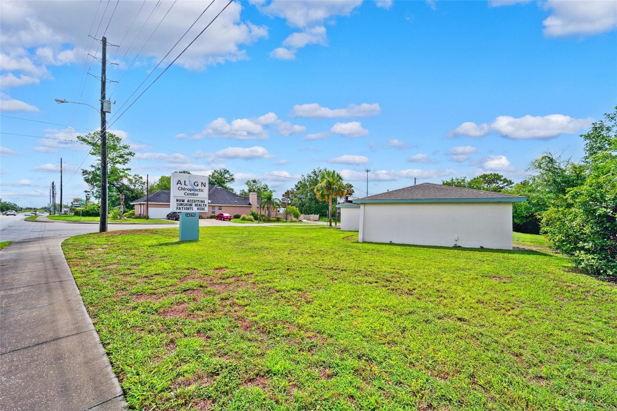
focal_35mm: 14
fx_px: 240
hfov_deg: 104.3
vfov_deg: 81.2
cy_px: 206
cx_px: 308
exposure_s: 1/125
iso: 100
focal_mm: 14
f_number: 5.6
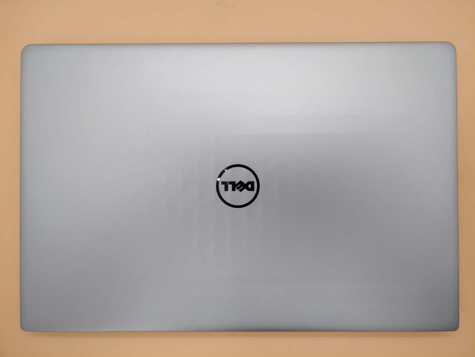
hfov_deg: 67.3
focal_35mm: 26
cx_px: 238
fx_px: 357
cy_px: 178
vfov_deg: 53.1
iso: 50
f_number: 1.8
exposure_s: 1/100
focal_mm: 4.36
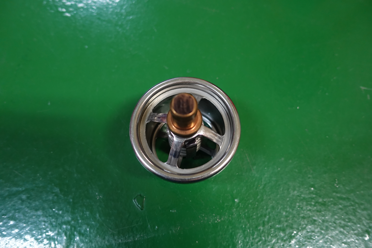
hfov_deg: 71.5
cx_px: 186
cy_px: 124
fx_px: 258
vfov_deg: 51.3
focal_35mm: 25
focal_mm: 9.33
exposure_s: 1/30
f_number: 2
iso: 640
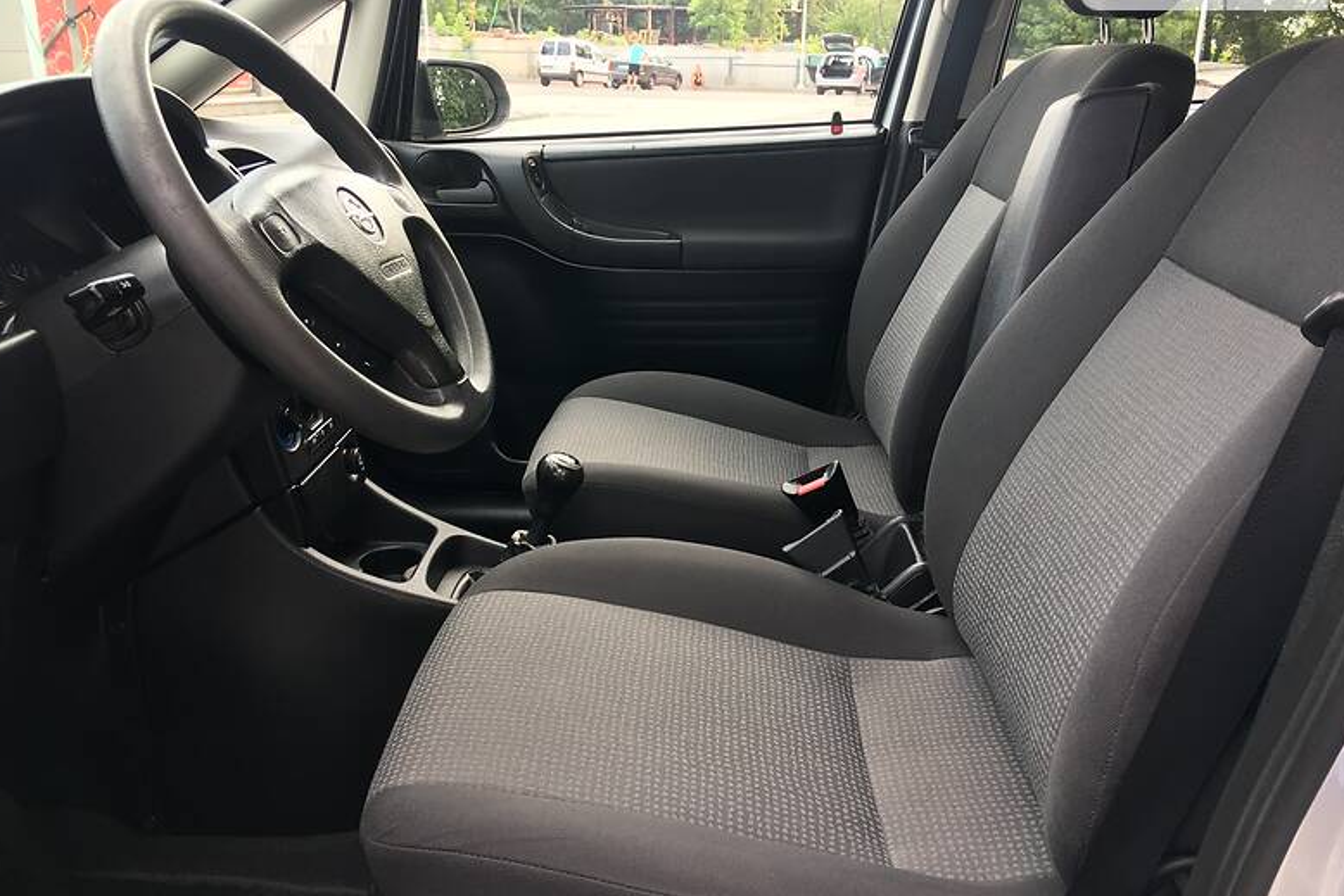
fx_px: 1157
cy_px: 433
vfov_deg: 42.3
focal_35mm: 31
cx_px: 663
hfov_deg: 60.3
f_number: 2.2
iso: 40
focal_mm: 4.2
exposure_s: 1/100
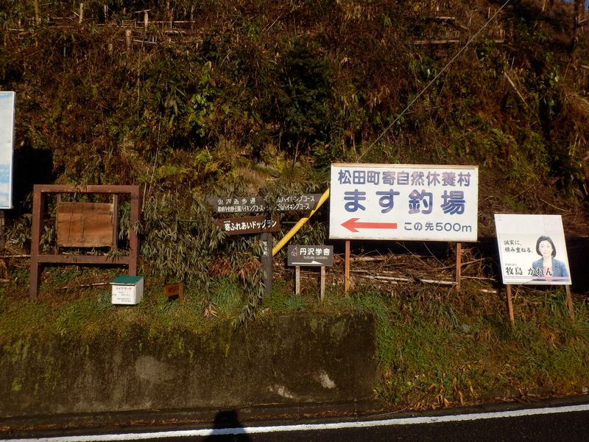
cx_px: 294
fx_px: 562
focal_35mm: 33
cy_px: 221
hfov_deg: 55.4
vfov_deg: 42.9
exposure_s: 1/160
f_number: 9.4
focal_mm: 5.9
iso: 80
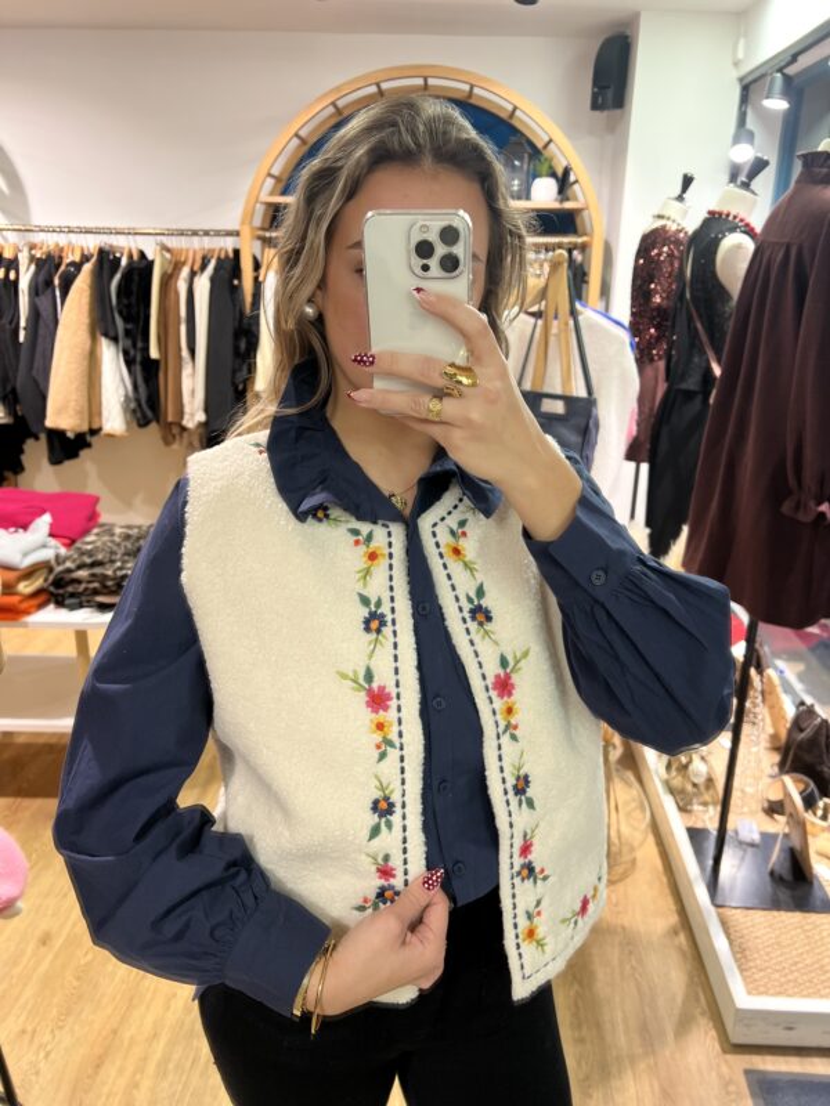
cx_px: 415
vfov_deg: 67.3
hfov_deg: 53.1
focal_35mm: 26
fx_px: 831
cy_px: 553
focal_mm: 5.7
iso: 100
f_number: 1.5
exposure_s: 1/100
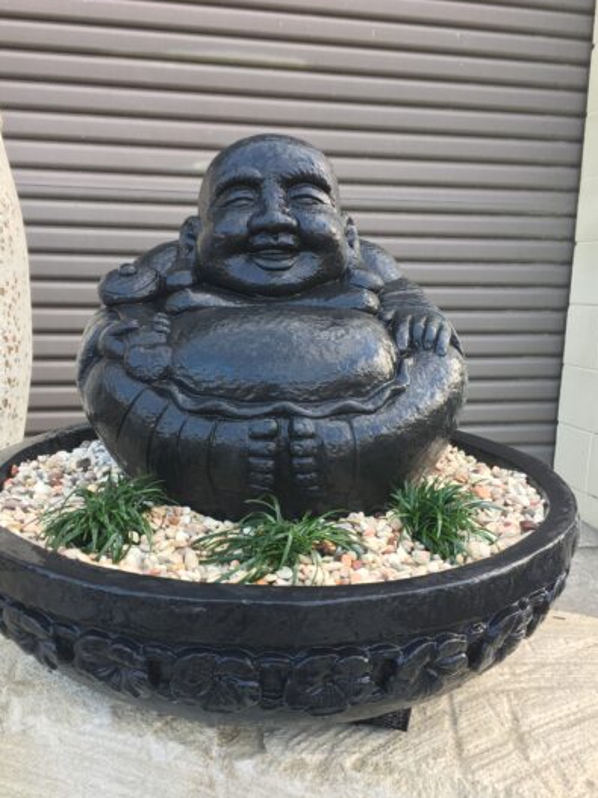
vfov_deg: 55.3
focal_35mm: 33
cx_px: 265
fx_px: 760
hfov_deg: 42.9
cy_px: 433
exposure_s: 1/50
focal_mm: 4.15
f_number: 2.2
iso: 25
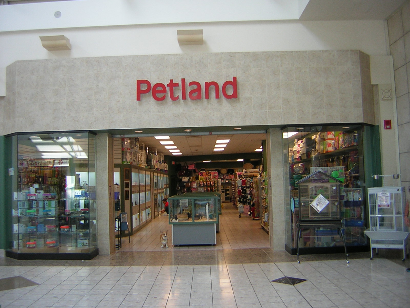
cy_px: 154
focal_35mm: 36
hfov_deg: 51.4
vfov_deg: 39.7
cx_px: 205
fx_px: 426
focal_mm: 4.7
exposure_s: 1/46.4
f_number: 2.6
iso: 50
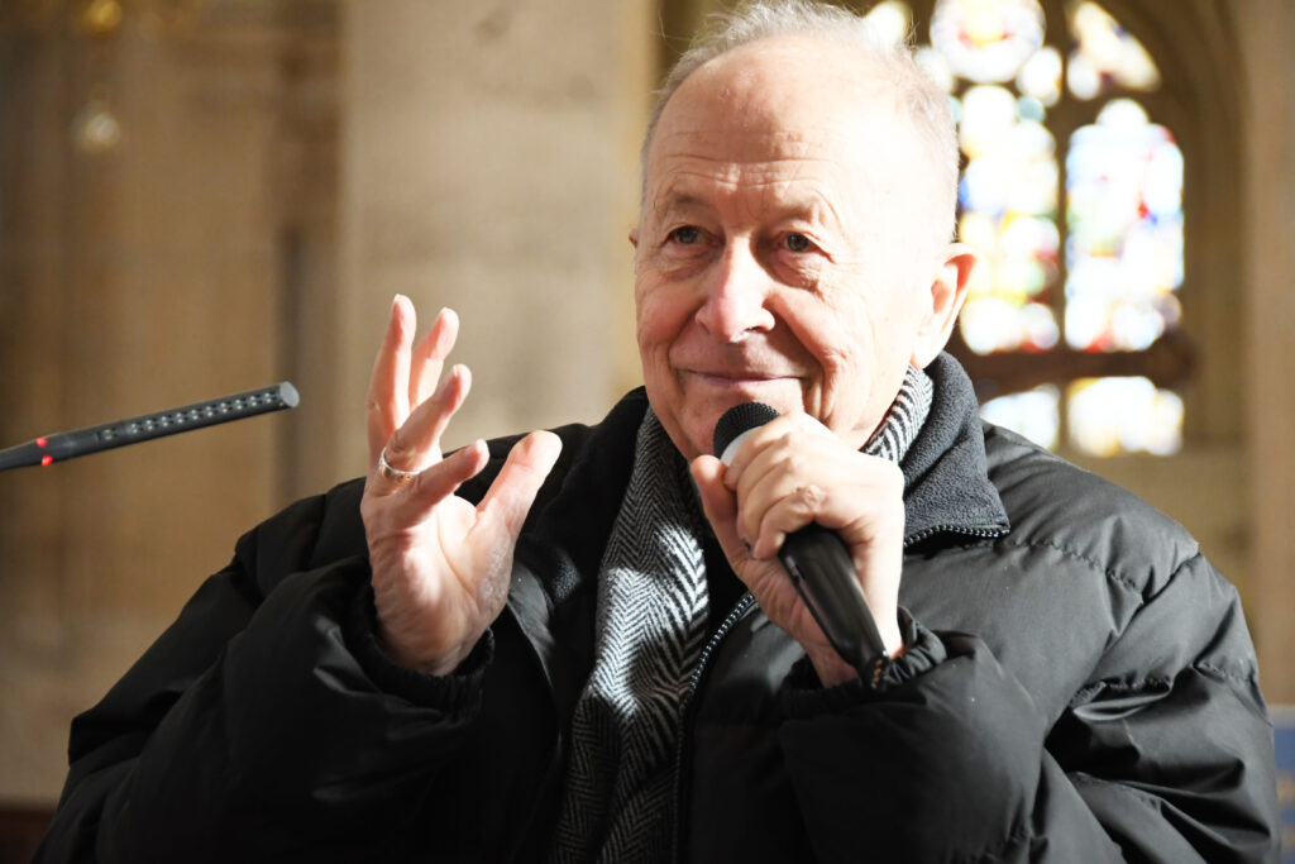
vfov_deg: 8.7
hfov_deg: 13.1
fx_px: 5648
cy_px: 432
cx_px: 648
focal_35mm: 157
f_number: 5.3
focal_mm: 105
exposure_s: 1/160
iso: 2000
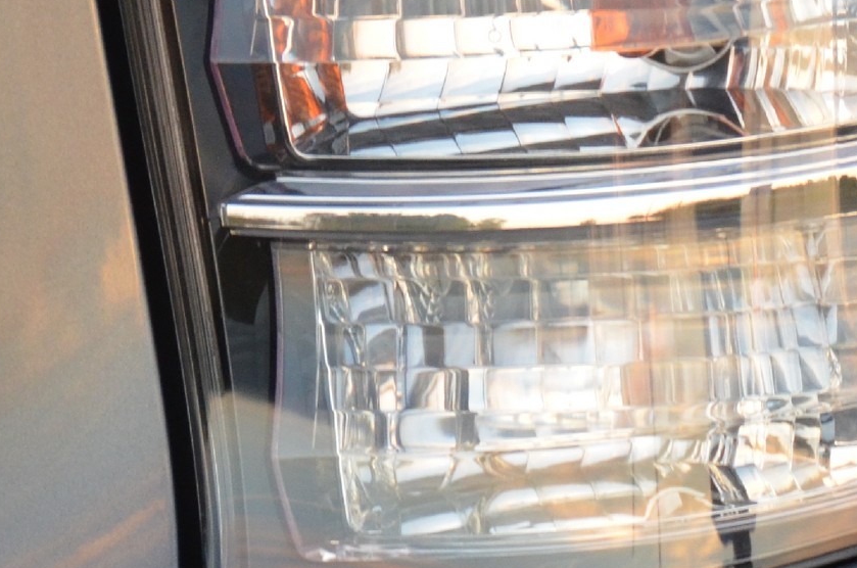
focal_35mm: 894
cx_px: 628
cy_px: -126
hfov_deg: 2.3
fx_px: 21242
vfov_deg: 1.5
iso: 1600
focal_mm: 200
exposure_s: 1/80
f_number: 5.6
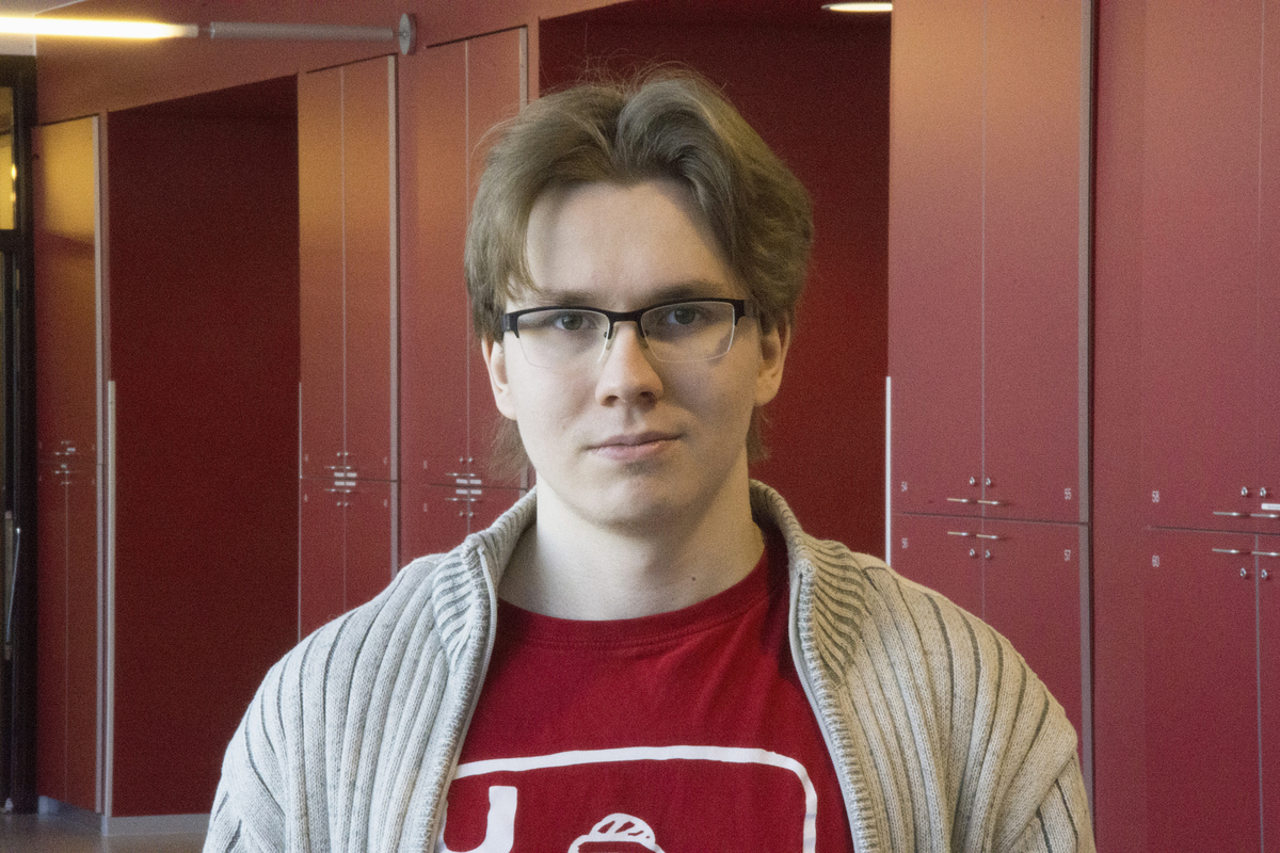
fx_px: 5600
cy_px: 426
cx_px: 640
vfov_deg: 8.7
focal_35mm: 158
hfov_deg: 13.0
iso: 8000
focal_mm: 105
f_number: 36
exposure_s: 1/40
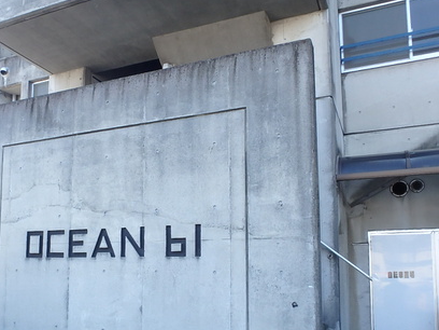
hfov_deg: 50.4
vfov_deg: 38.7
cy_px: 243
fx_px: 457
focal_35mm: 36
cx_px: 144
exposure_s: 1/125
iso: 125
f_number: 3.5
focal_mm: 3.7
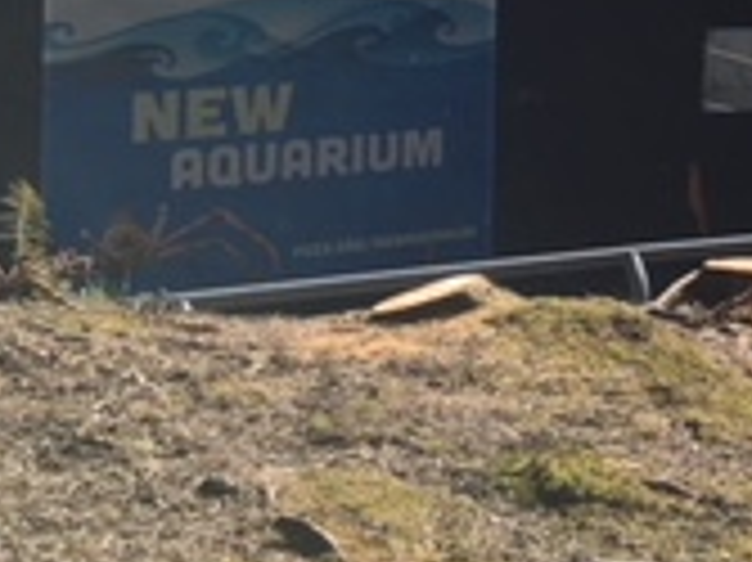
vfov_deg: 12.7
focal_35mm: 111
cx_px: 1306
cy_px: -279
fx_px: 2410
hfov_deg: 15.5
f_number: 2.2
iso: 25
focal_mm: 4.15
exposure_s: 1/1350
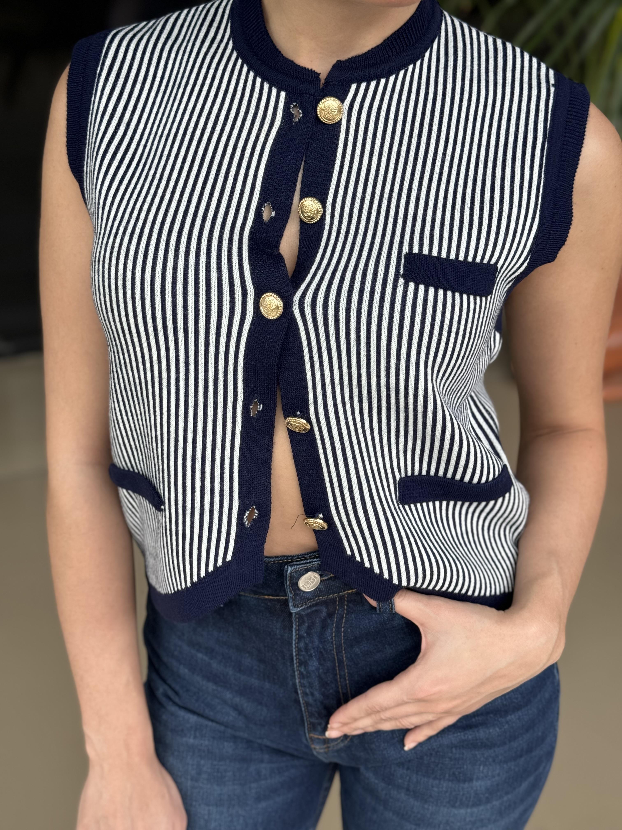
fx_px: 1150
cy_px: 415
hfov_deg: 30.3
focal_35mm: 48
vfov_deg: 39.7
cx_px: 311
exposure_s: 1/121
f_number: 1.78
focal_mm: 6.86
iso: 100
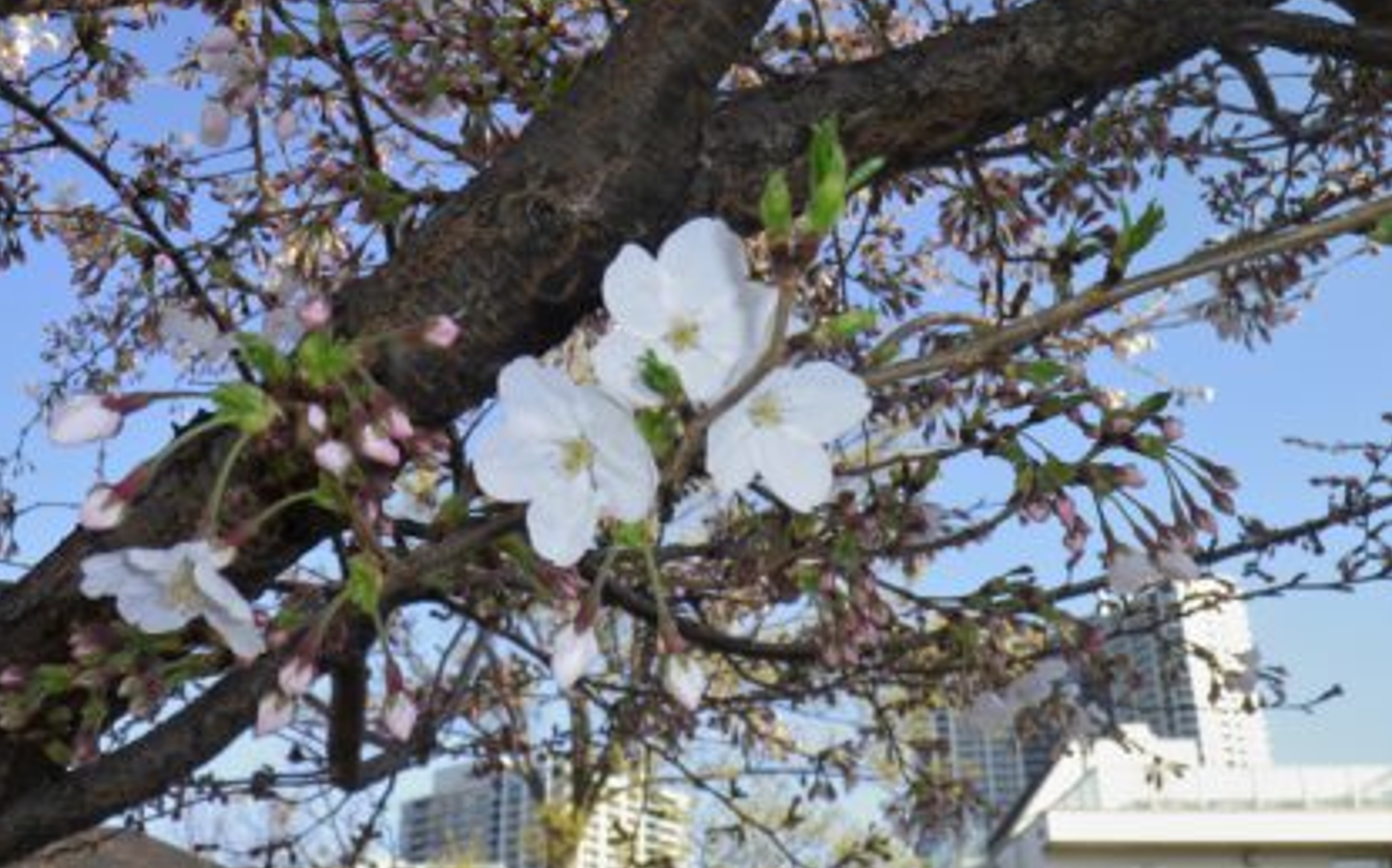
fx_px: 1669
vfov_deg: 29.2
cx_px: 691
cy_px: 377
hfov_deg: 45.3
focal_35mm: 44
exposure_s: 1/200
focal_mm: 7.3
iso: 80
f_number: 3.9
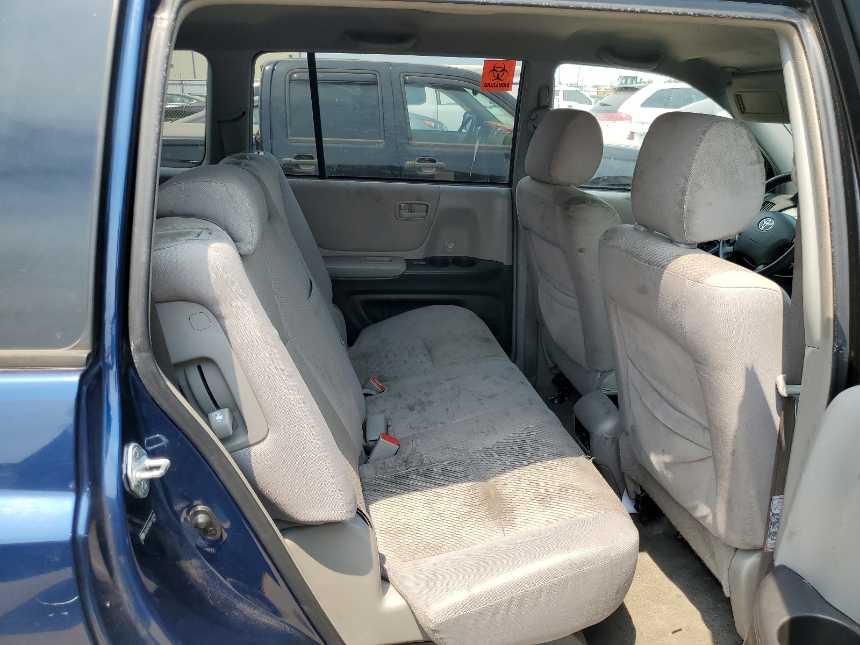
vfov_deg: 53.1
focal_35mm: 26
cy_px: 322
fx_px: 646
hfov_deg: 67.3
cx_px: 430
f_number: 1.5
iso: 50
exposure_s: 1/833
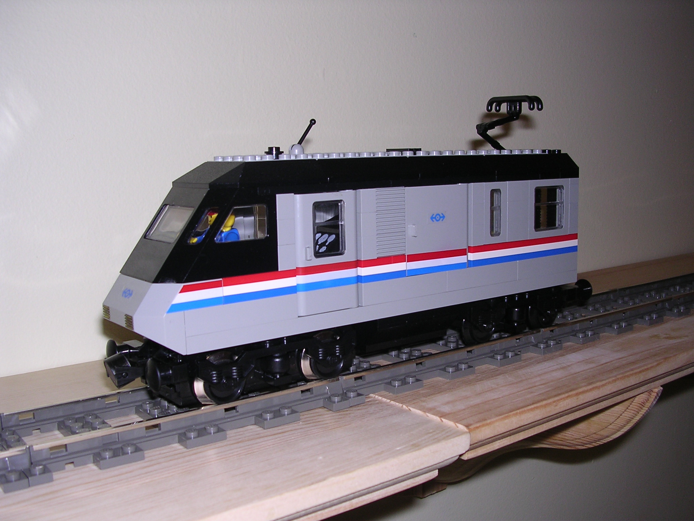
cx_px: 347
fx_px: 762
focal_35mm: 38
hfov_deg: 49.0
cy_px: 260
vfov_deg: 37.7
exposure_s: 1/60.1
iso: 100
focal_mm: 5.8
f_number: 2.8
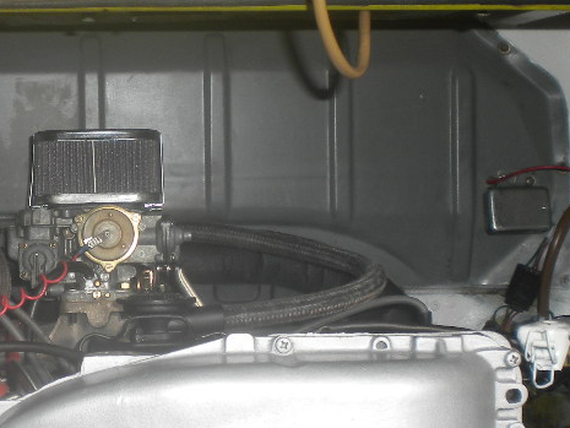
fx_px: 1268
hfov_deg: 25.0
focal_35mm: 77
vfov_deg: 19.1
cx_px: 125
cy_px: 185
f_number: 4.6
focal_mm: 6.3
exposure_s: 1/201
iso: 80
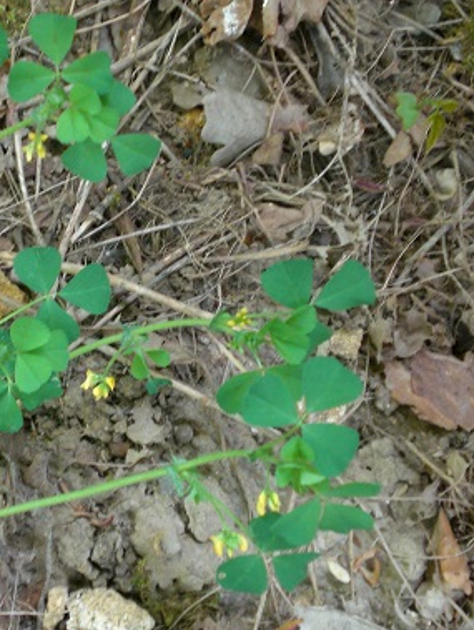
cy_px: 317
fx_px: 1549
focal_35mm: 85
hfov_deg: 17.3
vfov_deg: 23.0
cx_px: 120
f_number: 4
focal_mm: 10.4
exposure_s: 1/60
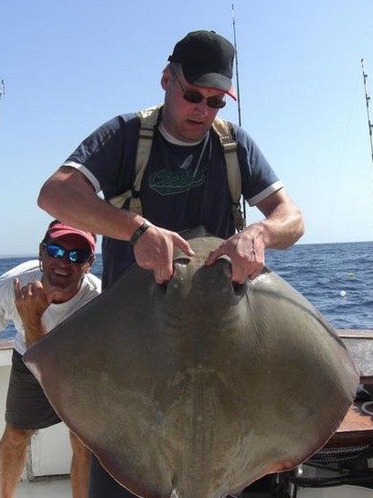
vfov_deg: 42.8
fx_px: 632
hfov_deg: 32.9
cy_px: 285
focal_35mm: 44
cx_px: 169
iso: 80
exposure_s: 1/800
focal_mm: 7.9
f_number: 4
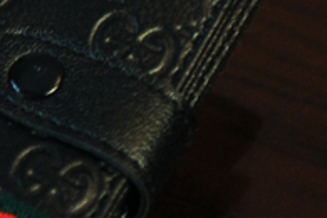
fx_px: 3333
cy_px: -12
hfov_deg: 5.5
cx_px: -253
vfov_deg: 3.7
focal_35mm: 367
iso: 1600
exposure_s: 1/250
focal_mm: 70
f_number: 3.2
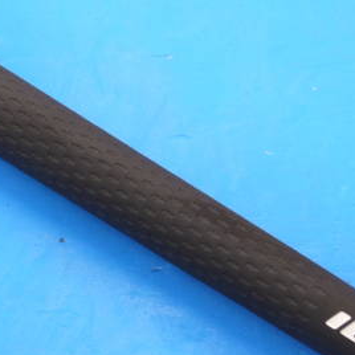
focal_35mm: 177
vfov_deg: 9.9
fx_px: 2054
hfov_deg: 9.9
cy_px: 168
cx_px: 109
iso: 800
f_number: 5.6
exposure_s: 1/100
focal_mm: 42
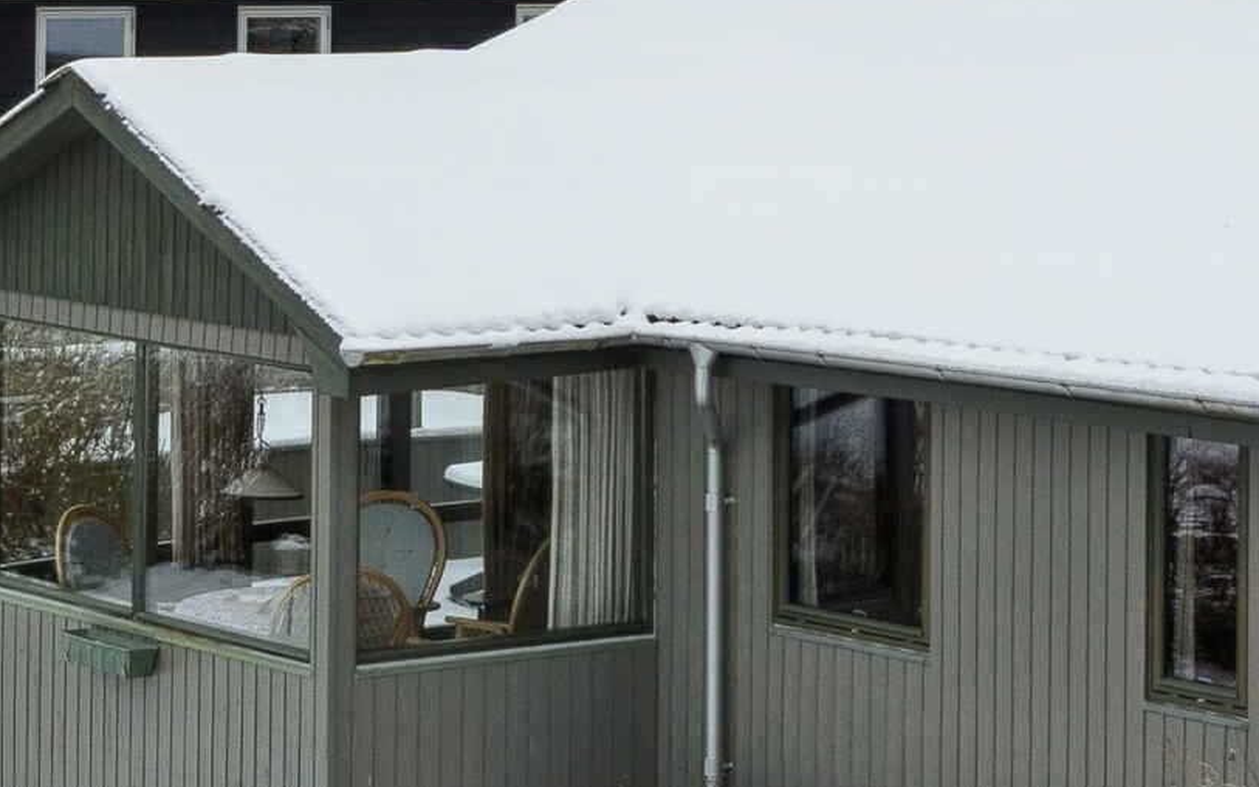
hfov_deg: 16.0
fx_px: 4460
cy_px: 153
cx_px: 988
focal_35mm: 130
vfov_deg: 10.1
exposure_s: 1/400
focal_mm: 20
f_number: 4
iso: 200
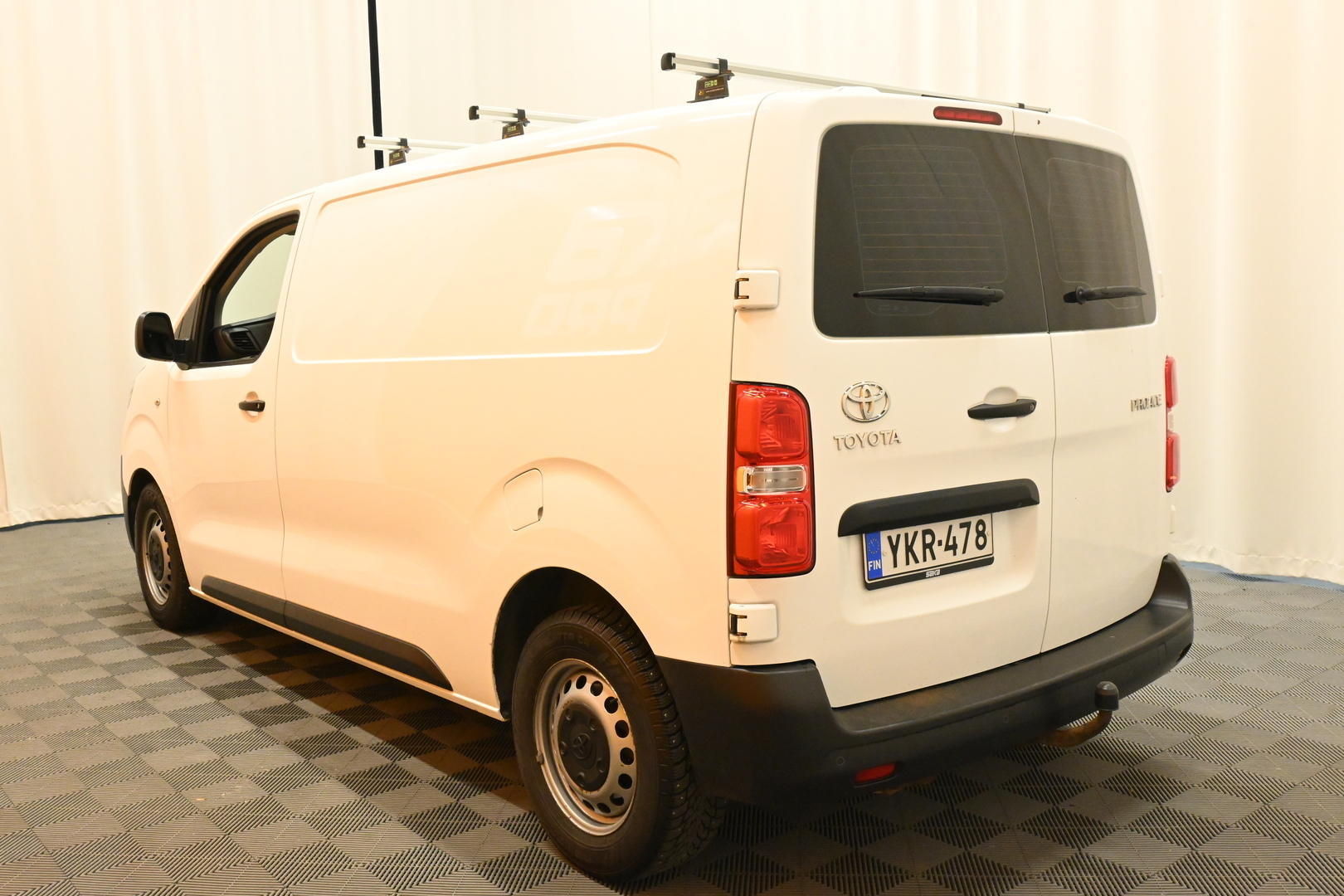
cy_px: 448
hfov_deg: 58.3
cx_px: 672
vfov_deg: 40.8
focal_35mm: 32
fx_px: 1204
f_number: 11
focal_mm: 21.5
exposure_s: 1/30
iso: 4000
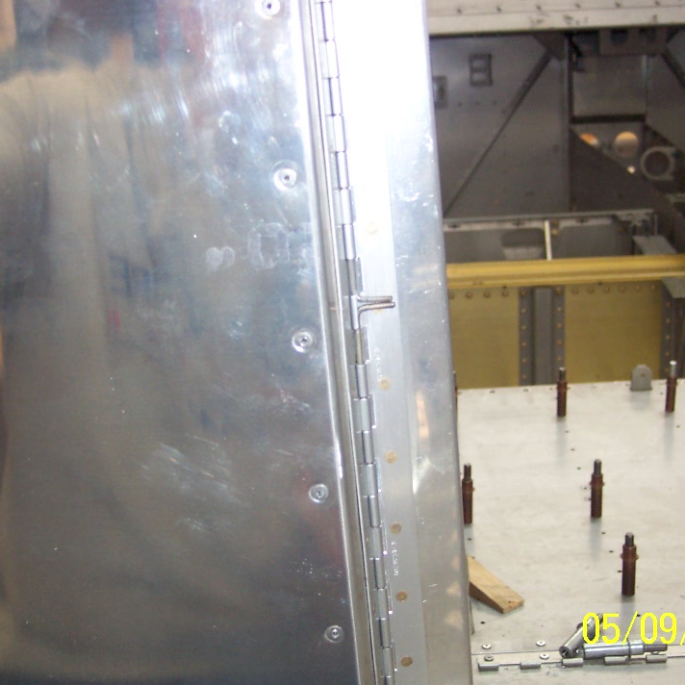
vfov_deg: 34.7
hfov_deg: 34.7
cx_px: 363
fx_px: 1097
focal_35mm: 49
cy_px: 342
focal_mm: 8
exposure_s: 1/30
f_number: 2.8
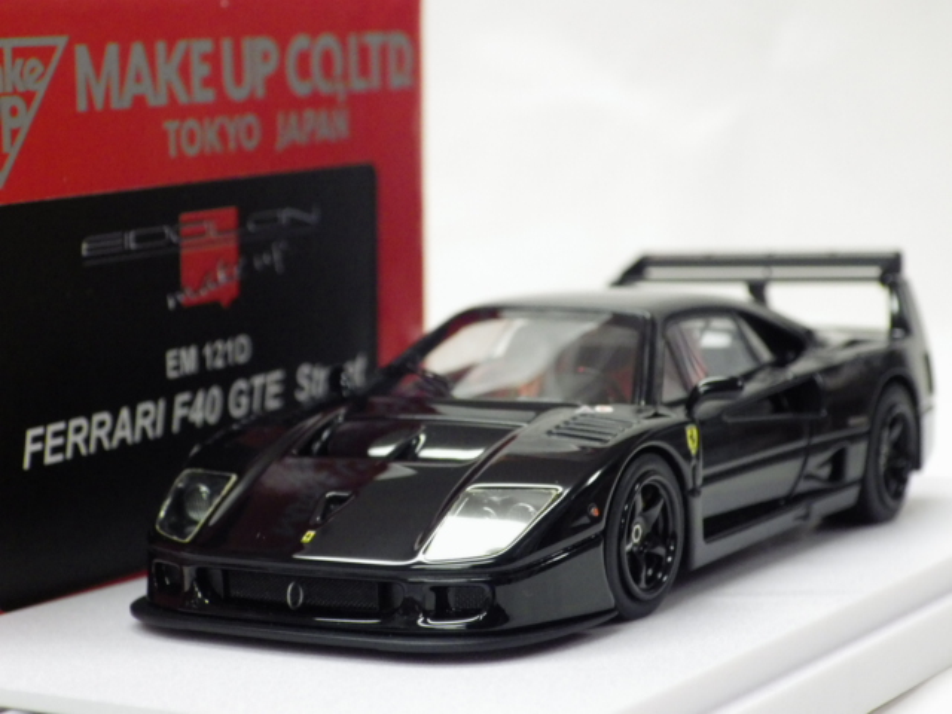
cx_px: 476
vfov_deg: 17.0
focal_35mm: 87
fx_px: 2393
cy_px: 357
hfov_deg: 22.5
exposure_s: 1/40
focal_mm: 15.6
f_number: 4.4
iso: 800
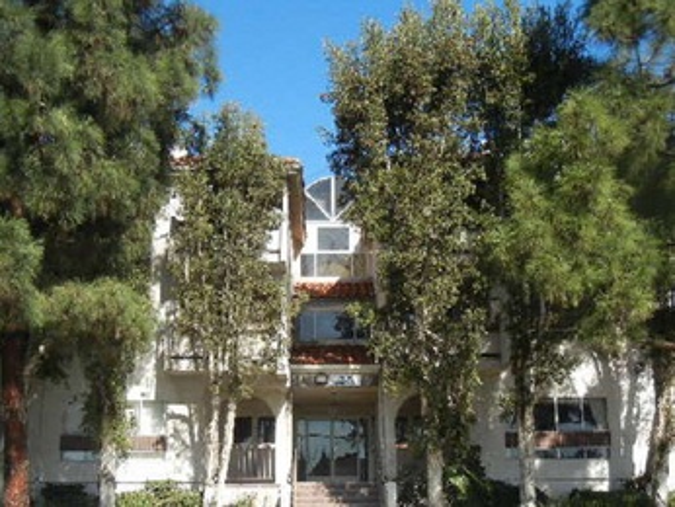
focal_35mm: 30
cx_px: 338
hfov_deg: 59.9
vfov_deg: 46.8
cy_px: 254
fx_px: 585
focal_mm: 5.4
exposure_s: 1/887
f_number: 3.5
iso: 160
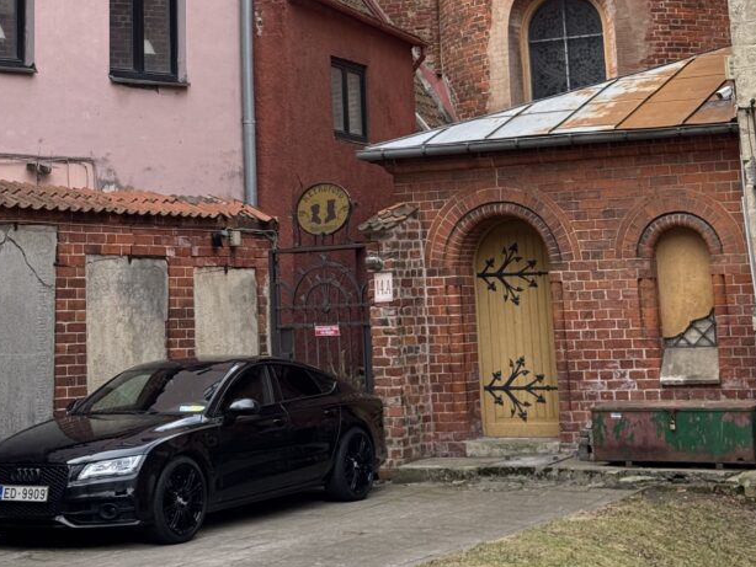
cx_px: 341
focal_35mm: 80
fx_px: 1748
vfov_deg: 17.8
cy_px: -60
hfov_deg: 24.4
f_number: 1.78
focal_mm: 6.76
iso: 64
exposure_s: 1/1059
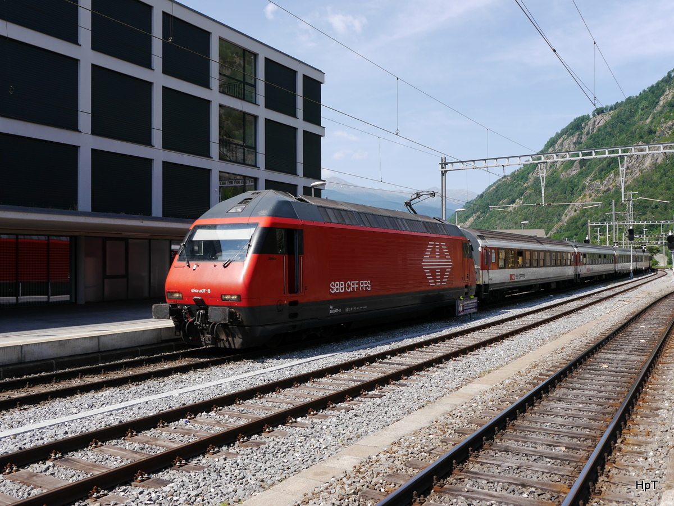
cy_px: 253
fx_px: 662
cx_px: 337
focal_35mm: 34
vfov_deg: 41.8
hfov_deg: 54.0
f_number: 7.1
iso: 160
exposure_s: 1/400
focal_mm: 17
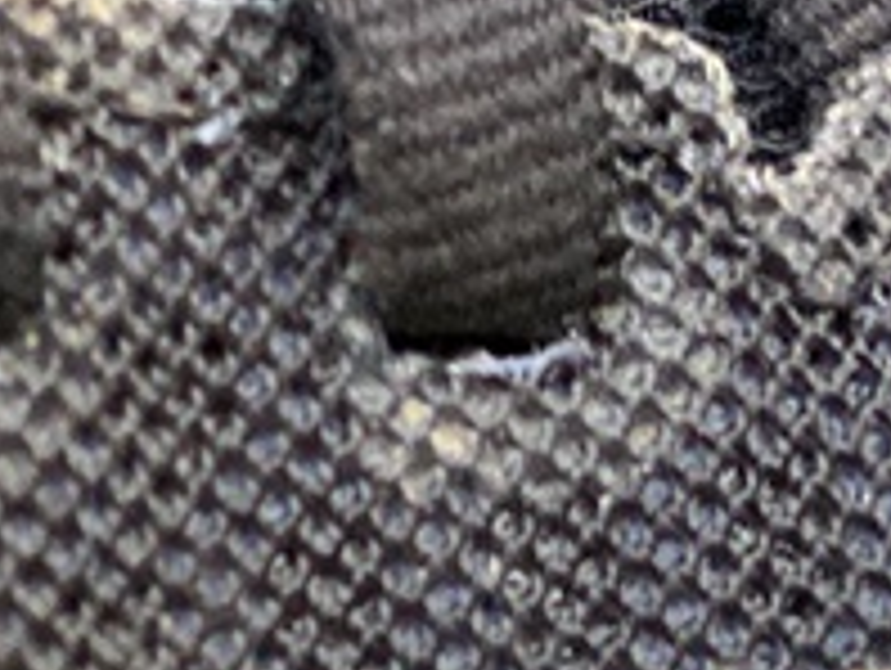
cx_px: -540
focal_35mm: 262
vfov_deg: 5.7
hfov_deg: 7.4
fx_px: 6752
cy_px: 737
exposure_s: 1/122
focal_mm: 6
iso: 160
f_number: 2
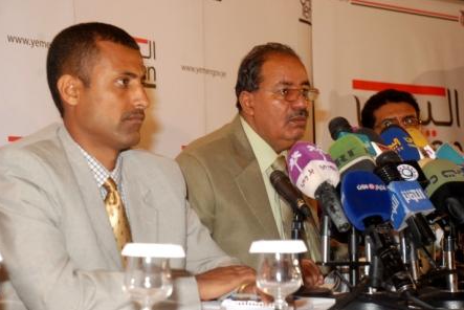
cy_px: 157
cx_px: 230
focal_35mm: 79
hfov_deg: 25.7
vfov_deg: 17.3
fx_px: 1019
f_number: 5
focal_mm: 52
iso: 800
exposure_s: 1/60
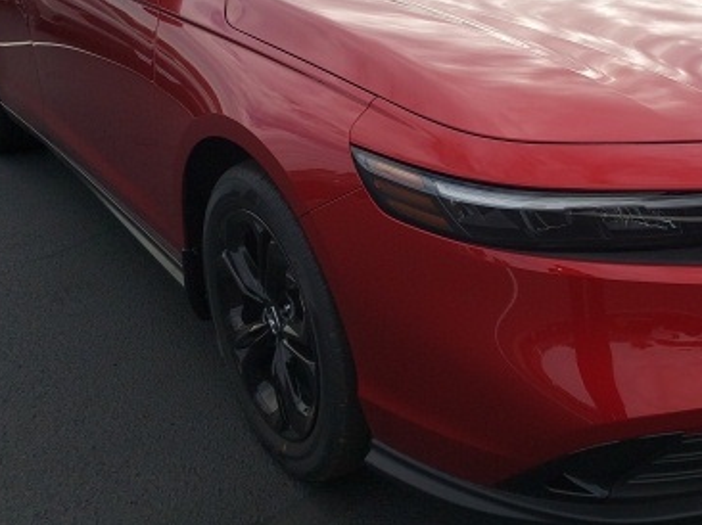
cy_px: 84
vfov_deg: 33.1
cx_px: 531
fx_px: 851
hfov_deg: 43.3
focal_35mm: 42
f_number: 1.8
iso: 40
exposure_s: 1/843
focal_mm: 4.6
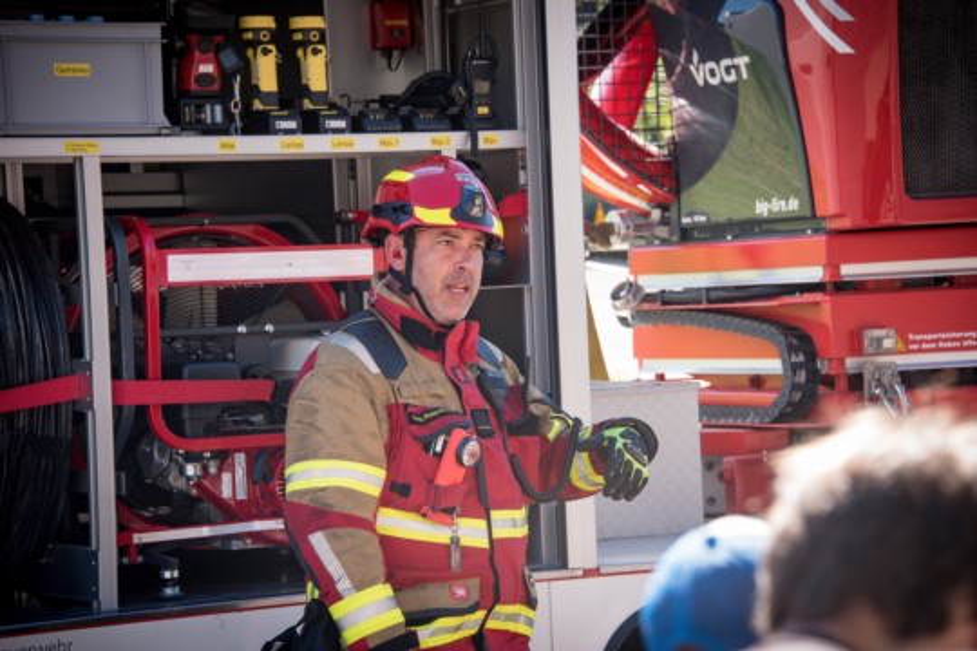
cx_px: 488
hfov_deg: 14.2
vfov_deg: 9.5
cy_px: 326
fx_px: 3935
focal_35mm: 145
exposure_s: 1/800
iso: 1600
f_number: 7.1
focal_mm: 145
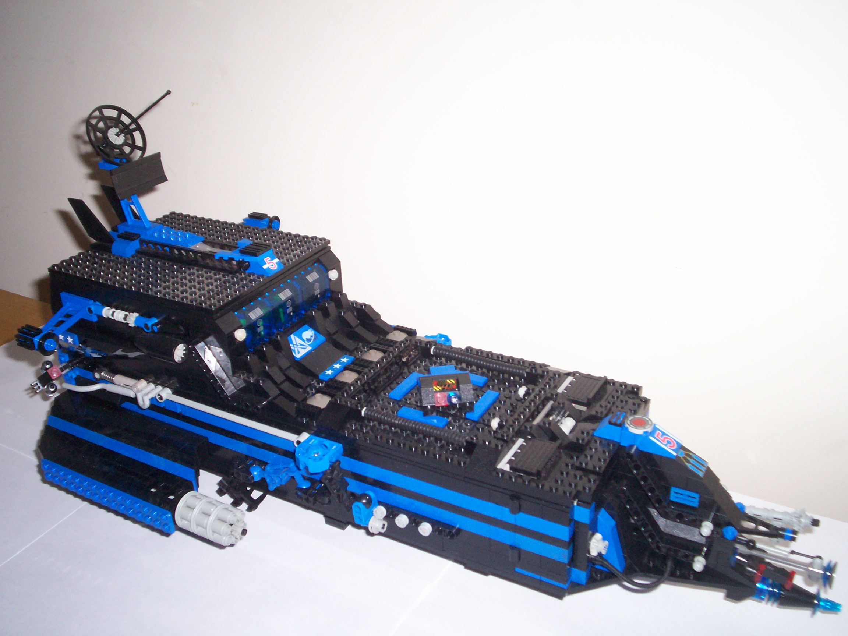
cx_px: 424
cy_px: 318
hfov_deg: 51.4
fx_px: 882
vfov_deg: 39.7
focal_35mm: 36
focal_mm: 5.9
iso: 140
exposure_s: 1/64
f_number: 4.5
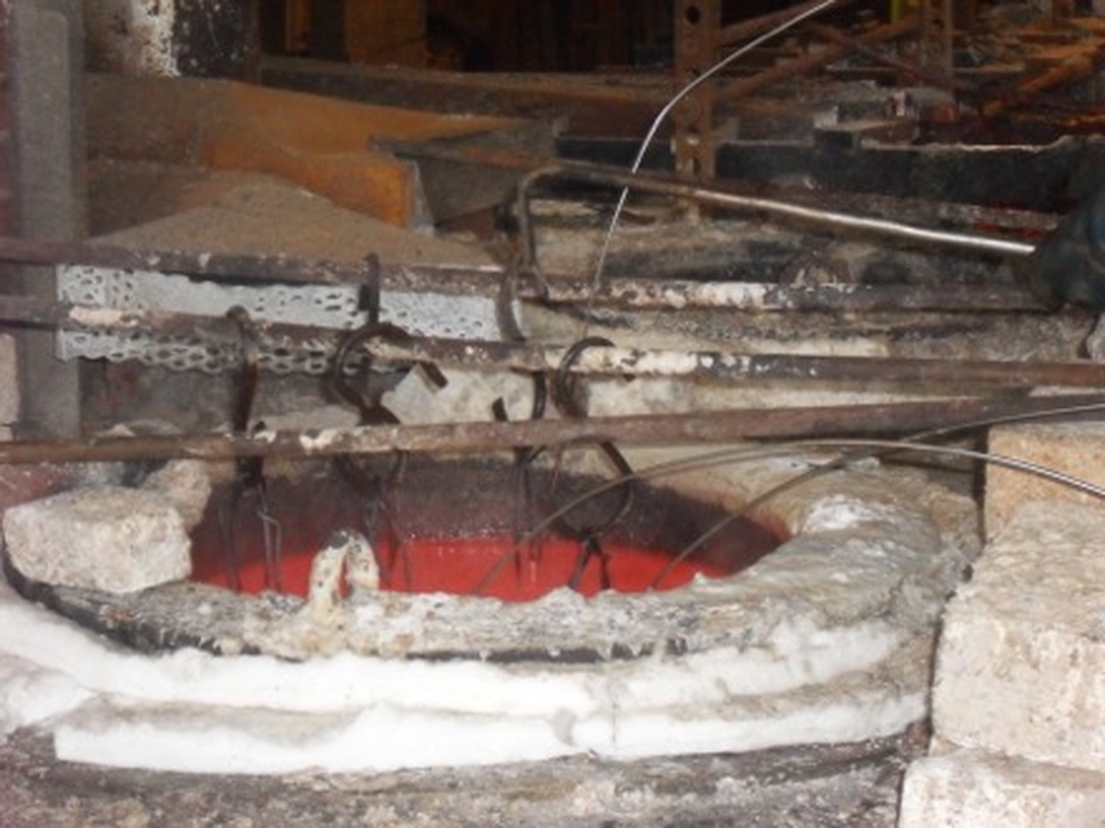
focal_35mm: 105
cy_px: 414
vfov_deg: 14.1
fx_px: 3352
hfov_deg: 18.7
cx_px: 552
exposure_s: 1/60
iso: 400
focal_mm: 18.9
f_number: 5.8
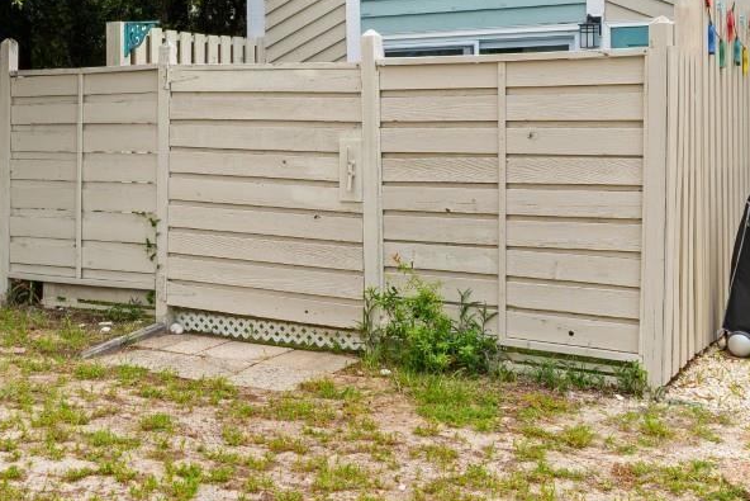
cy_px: 142
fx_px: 1084
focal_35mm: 52
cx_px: 165
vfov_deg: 25.8
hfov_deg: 37.0
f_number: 8
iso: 100
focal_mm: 13
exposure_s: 1/250
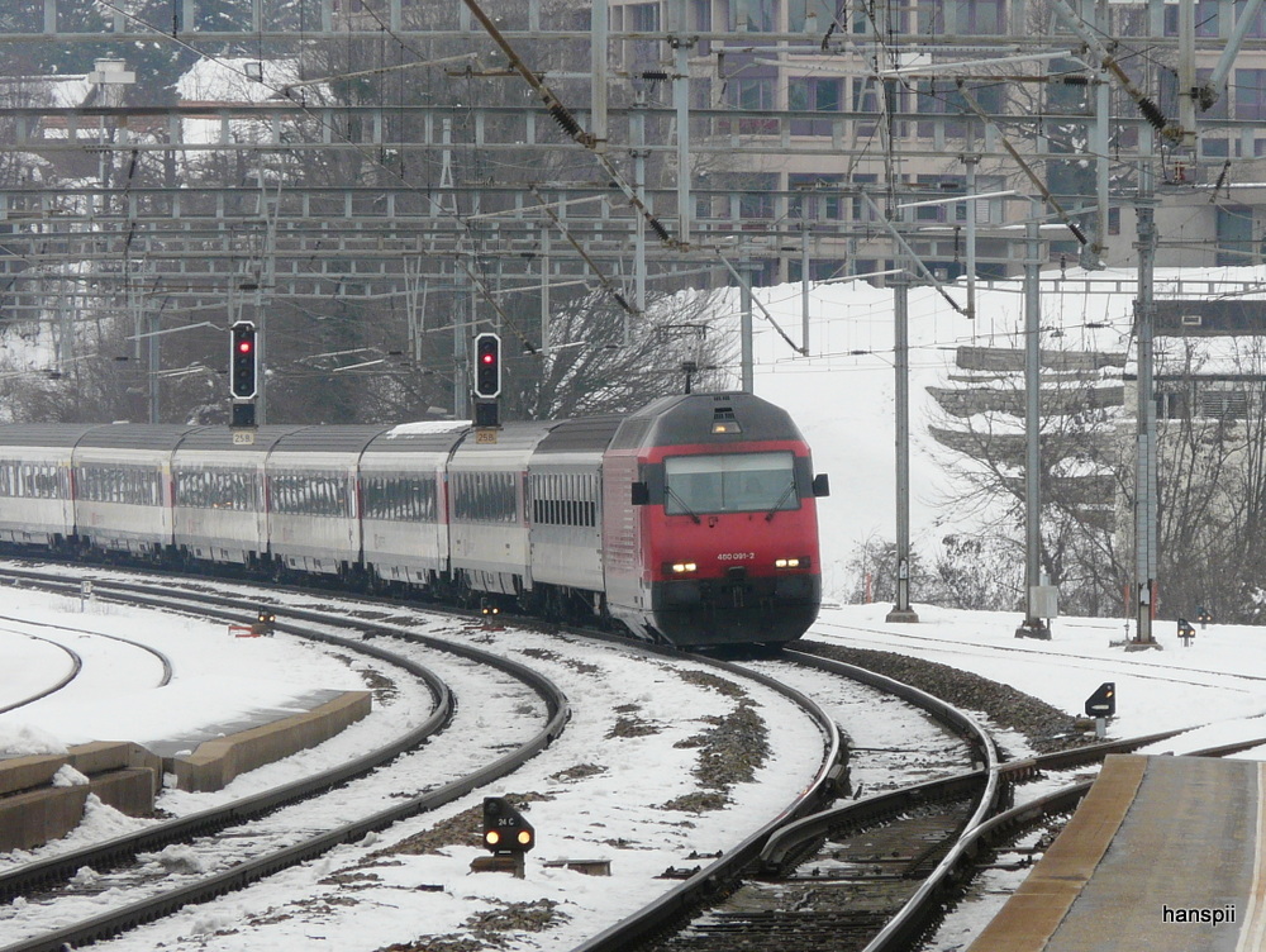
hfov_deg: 7.9
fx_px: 9225
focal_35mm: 252
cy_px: 476
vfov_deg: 5.9
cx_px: 633
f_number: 5.6
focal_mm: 41.5
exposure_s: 1/320
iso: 100
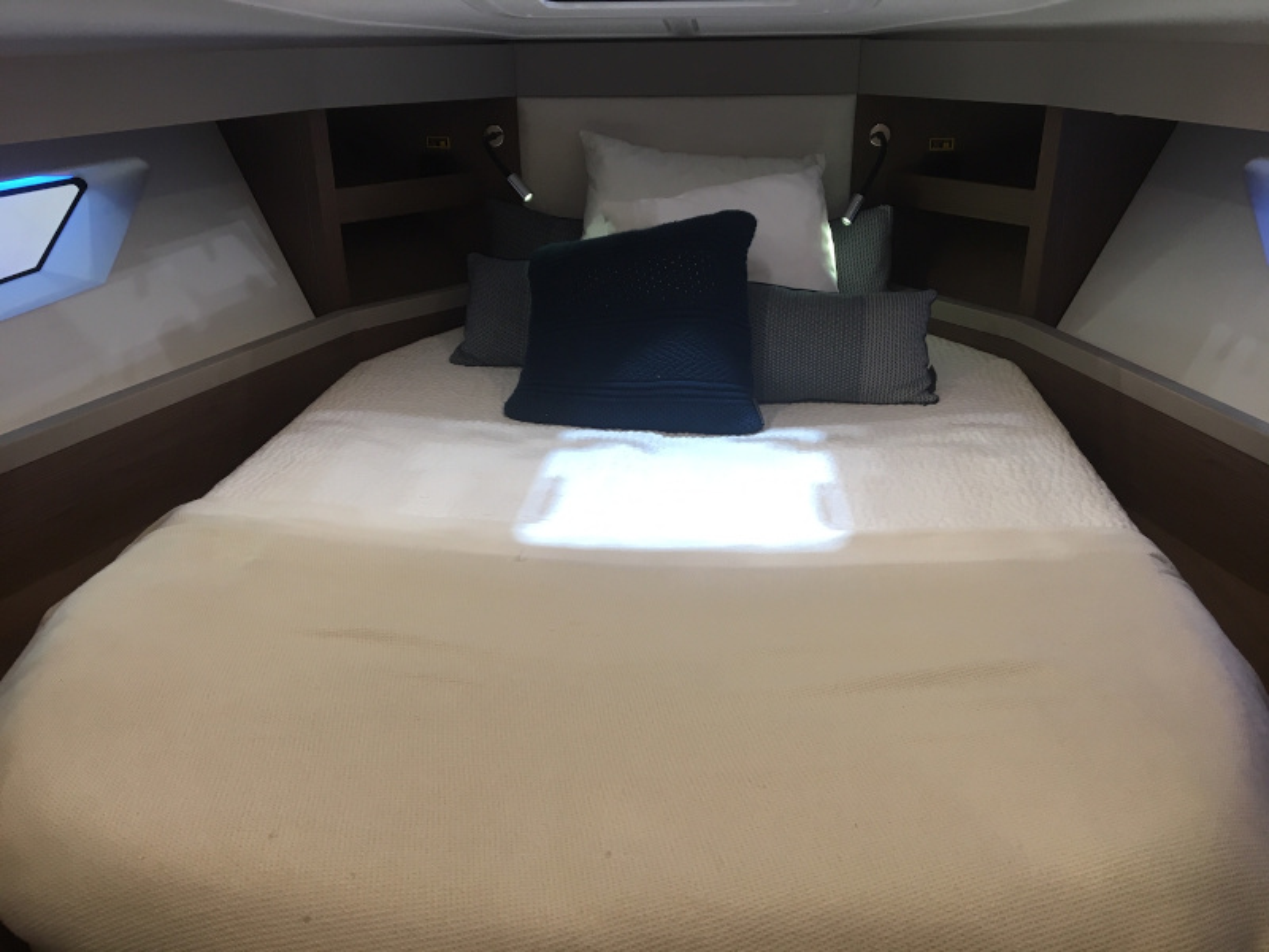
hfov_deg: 61.7
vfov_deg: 48.2
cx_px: 634
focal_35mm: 29
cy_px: 476
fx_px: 1063
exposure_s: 1/33
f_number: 2.2
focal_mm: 4.15
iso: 80
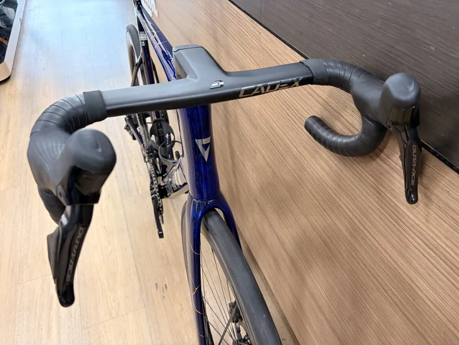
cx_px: 230
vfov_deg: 53.1
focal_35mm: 26
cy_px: 172
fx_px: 345
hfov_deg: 67.3
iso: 200
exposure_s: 1/50
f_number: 1.6
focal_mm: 5.96
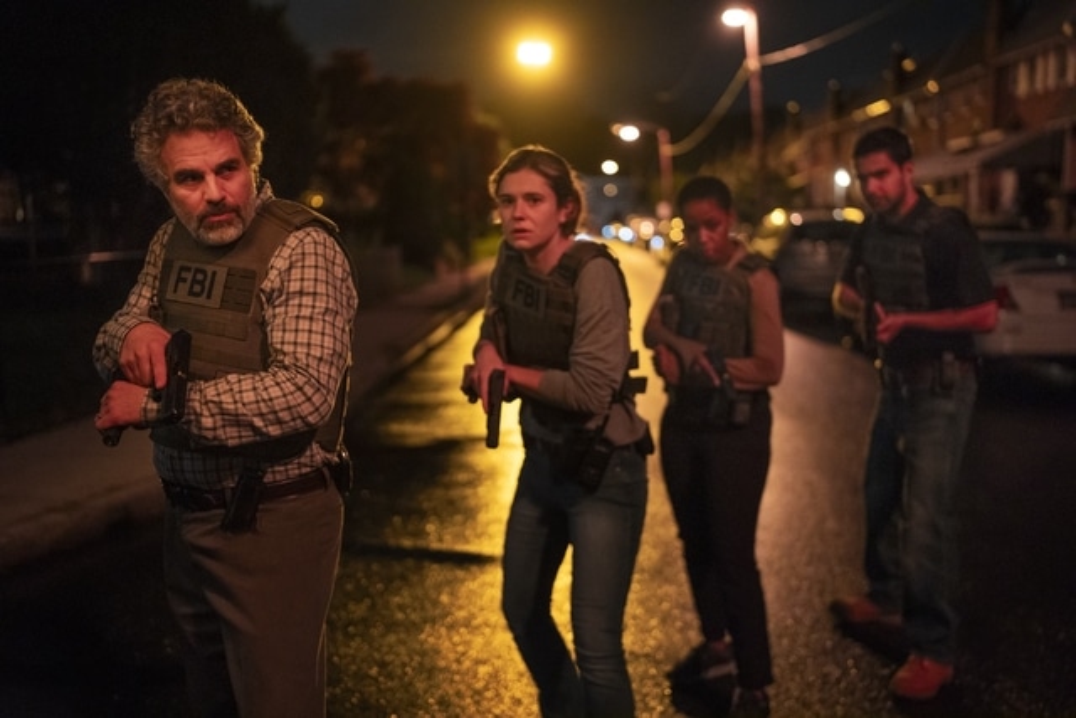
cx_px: 538
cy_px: 359
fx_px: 1046
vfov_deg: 37.9
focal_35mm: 35
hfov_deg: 54.4
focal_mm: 35
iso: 4000
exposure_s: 1/200
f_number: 1.4
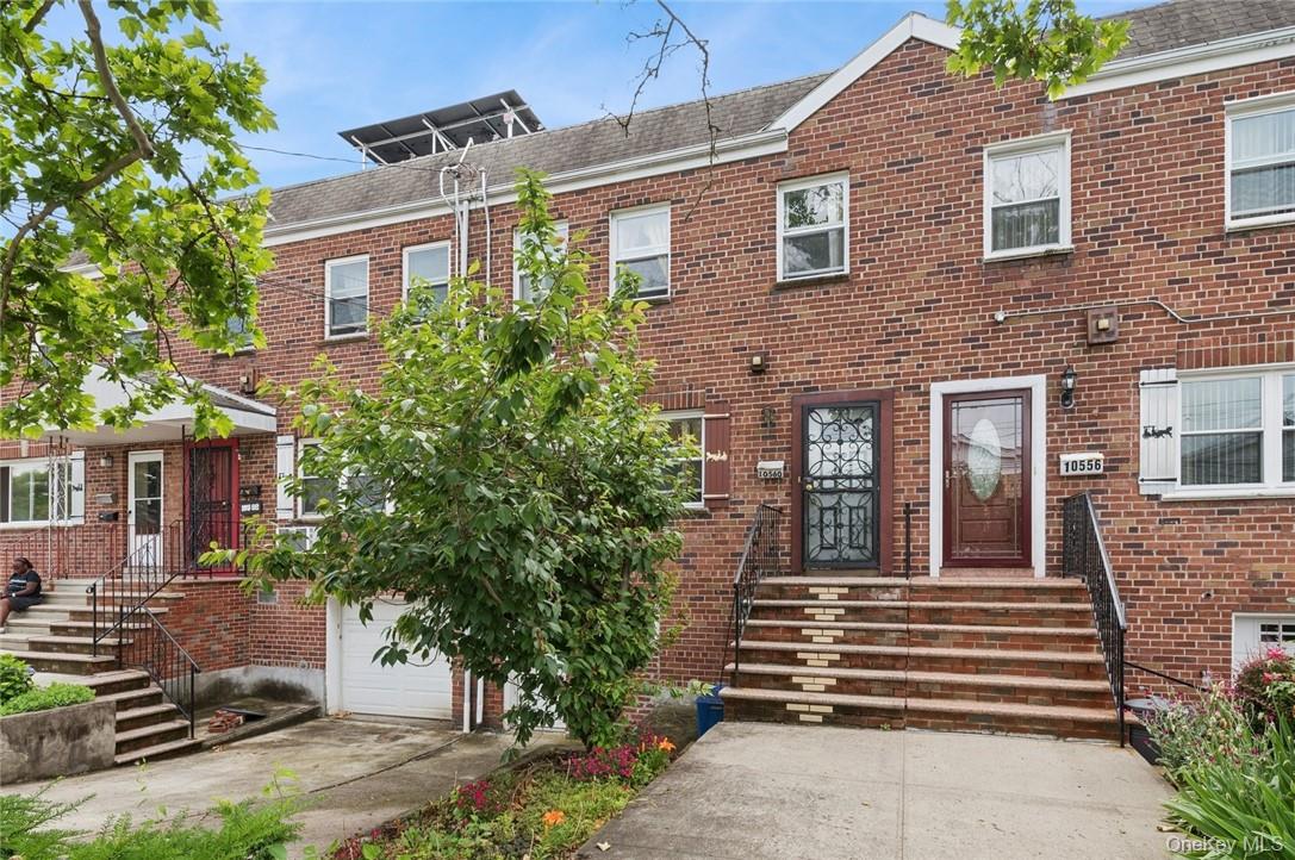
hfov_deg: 87.0
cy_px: 430
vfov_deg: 64.4
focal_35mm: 19
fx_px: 683
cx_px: 648
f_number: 14
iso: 640
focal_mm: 19
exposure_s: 1/100
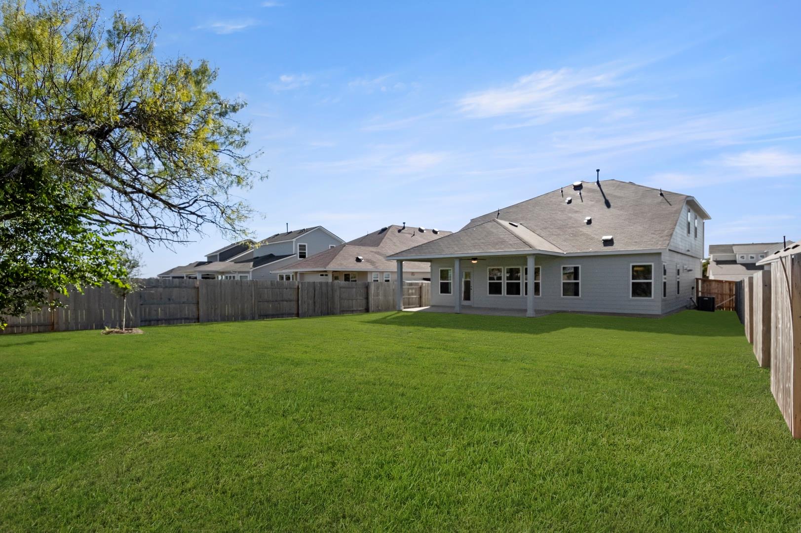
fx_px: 800
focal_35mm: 36
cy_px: 266
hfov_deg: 53.2
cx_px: 400
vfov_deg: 36.8
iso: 400
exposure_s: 1/2500
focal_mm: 24
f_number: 8
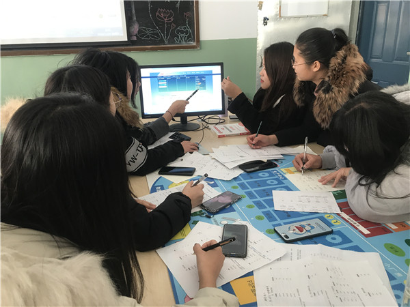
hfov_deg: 63.4
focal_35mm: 28
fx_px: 332
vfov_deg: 49.7
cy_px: 154
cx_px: 205
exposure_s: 1/24
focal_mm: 3.99
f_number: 1.8
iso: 40
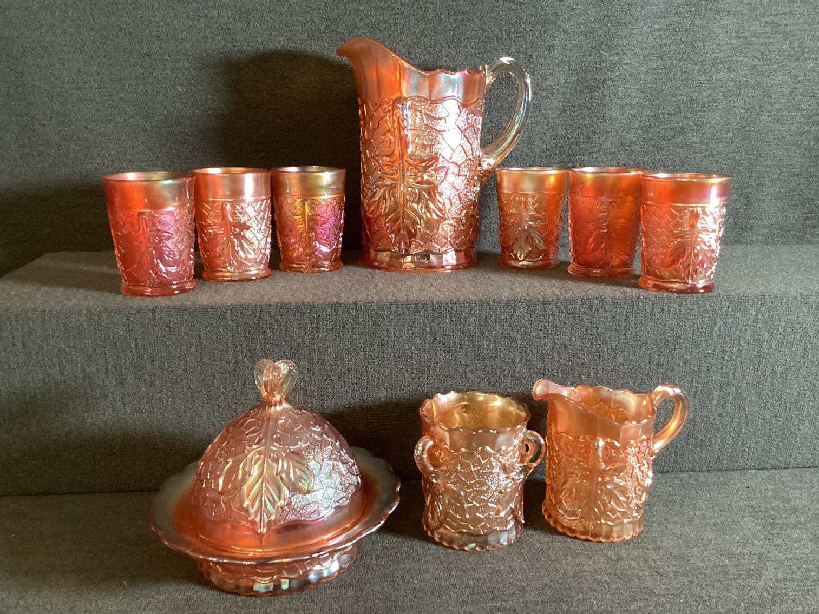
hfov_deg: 58.3
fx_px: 734
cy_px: 307
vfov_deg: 45.4
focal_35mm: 31
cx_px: 410
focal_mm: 3.3
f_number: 2.4
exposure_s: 1/50
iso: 320
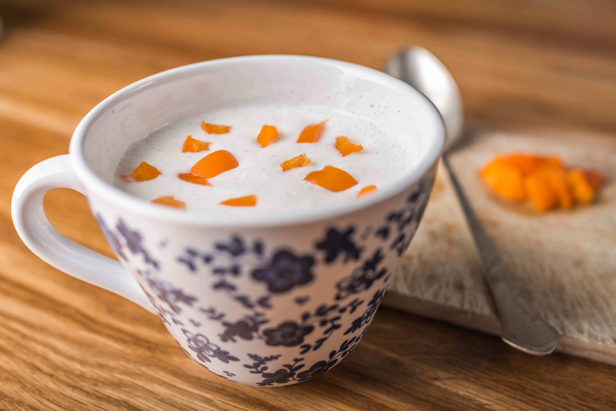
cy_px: 206
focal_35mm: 35
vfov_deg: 37.9
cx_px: 308
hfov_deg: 54.4
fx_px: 599
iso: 50
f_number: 4
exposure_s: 1/250
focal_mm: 35
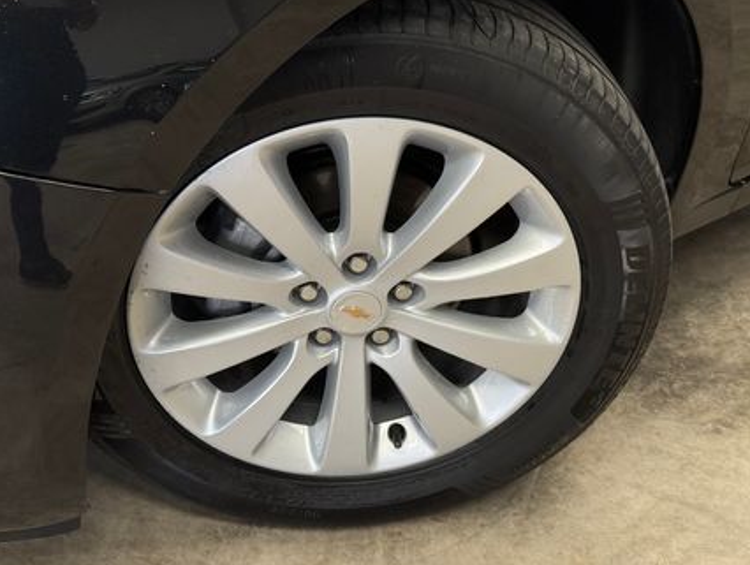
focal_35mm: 53
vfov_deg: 27.6
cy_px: 275
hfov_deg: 36.1
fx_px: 1150
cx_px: 350
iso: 100
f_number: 1.78
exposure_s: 1/255
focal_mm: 6.76
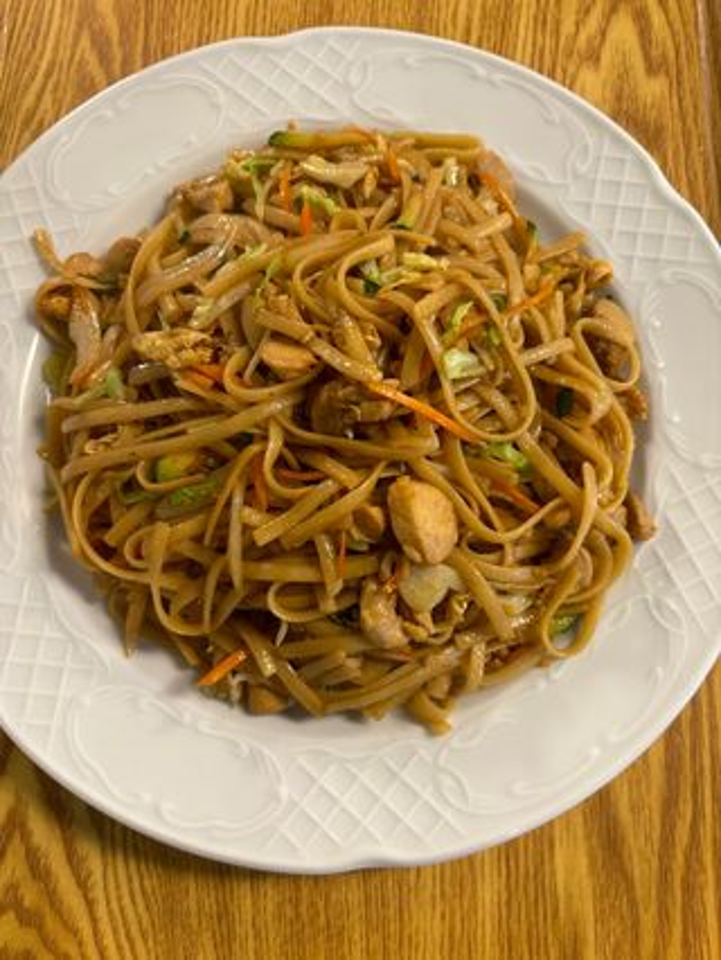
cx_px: 360
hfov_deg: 53.1
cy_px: 480
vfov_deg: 67.3
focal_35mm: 26
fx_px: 721
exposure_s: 1/50
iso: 200
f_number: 1.6
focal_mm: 5.96
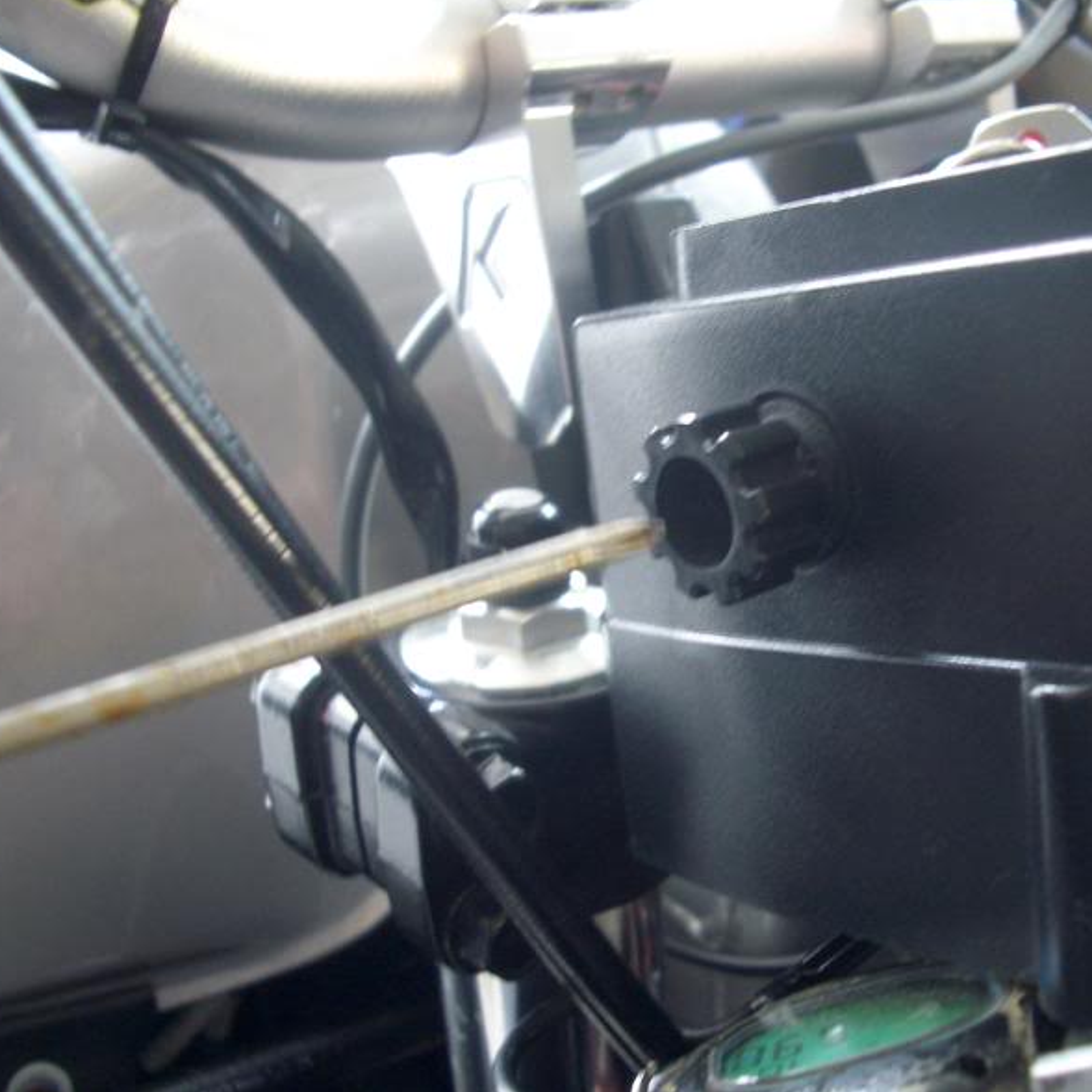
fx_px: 1499
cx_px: 684
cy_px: 543
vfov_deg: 40.0
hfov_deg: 39.8
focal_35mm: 42
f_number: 2.6
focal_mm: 5.8
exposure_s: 1/10
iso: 100
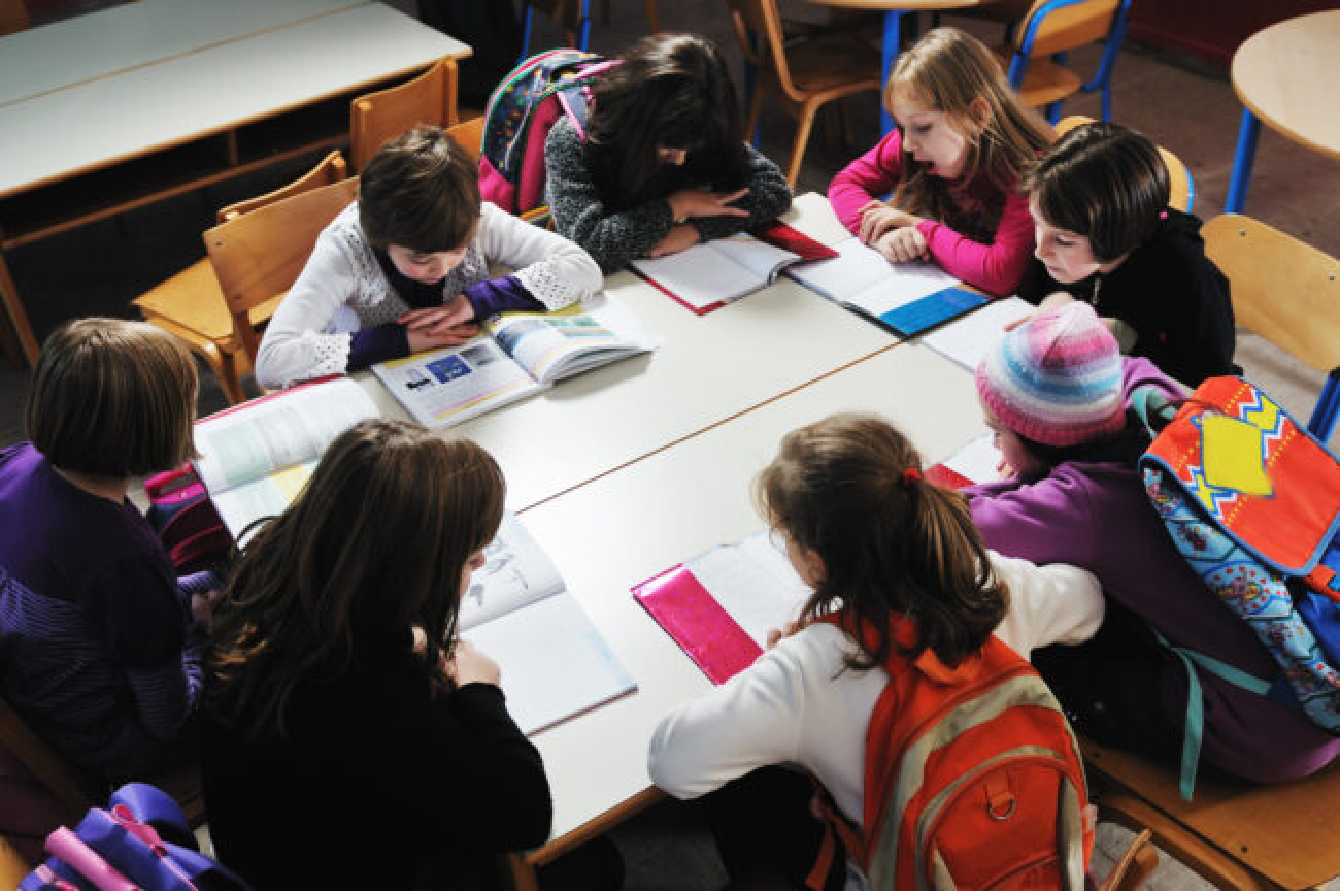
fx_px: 1339
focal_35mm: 36
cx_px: 670
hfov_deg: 53.2
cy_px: 446
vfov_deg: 36.8
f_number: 3.2
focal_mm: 24
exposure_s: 1/125
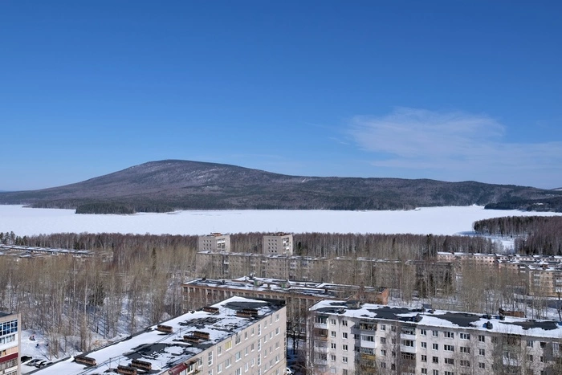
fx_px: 390
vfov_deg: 51.3
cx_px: 281
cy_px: 188
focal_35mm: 25
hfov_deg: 71.5
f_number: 5.6
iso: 200
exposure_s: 1/1300
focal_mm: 16.5
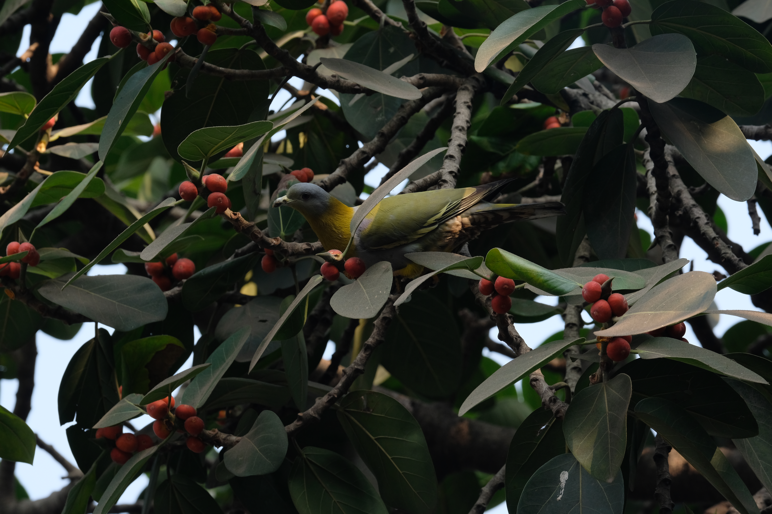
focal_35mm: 306
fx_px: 6561
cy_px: 257
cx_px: 386
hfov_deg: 6.7
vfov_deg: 4.5
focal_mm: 203.7
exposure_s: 1/125
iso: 400
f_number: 9
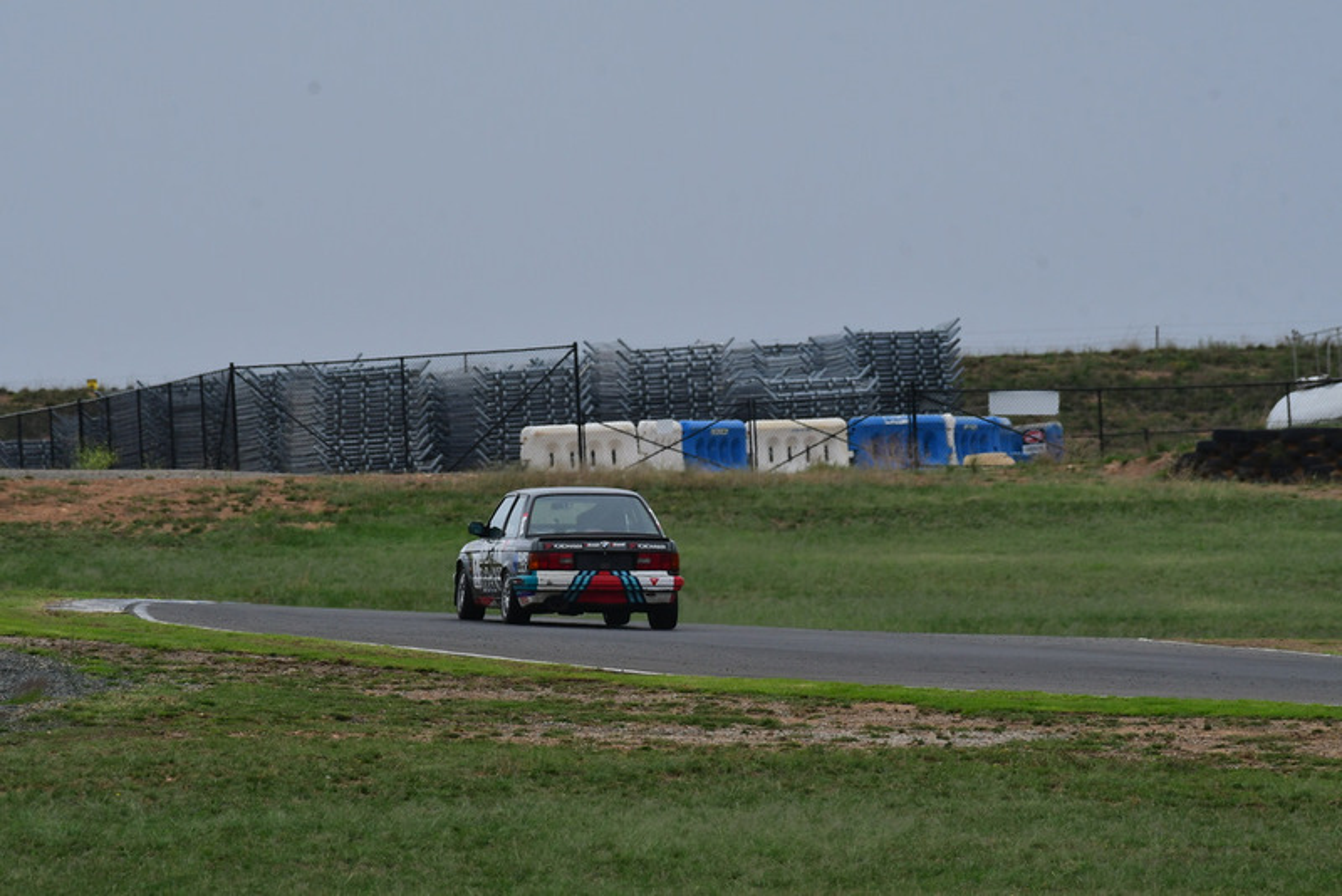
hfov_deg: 2.7
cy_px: 448
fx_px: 27967
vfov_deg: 1.8
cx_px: 671
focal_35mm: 750
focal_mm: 500
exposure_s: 1/640
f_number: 11
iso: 640
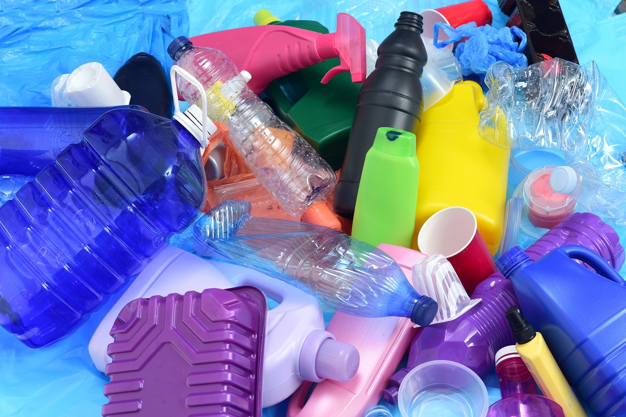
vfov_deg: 17.5
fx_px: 1356
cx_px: 313
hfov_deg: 26.0
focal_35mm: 78
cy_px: 208
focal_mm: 52
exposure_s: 1/125
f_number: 4.5
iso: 100
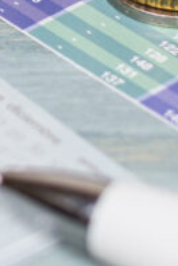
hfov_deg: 4.4
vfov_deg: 6.6
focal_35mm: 310
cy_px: -126
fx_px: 2299
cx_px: -174
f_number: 2.8
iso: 100
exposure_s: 1/125
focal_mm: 35
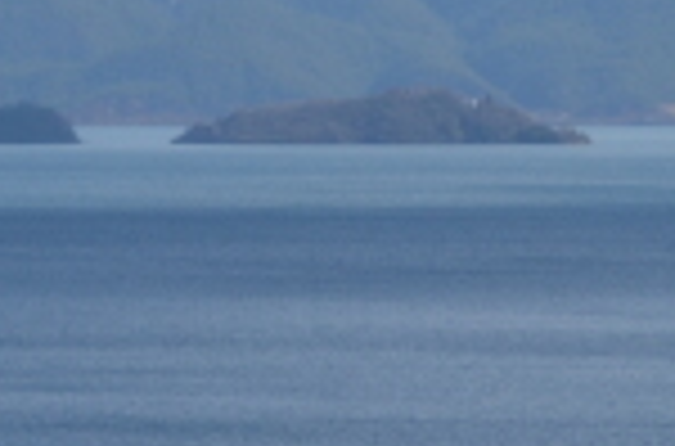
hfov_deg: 5.3
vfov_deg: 3.5
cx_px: -320
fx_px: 7271
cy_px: -158
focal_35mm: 389
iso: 100
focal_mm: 38
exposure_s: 1/320
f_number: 9
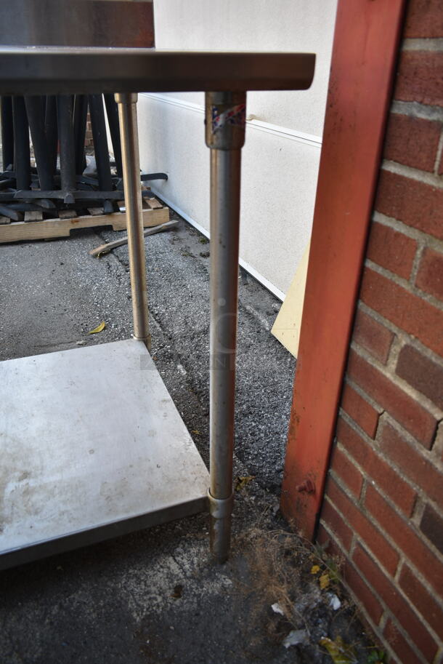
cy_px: 332
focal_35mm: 27
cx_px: 222
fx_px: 498
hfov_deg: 48.0
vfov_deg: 67.3
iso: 100
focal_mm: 18
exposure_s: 1/30
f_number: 3.5
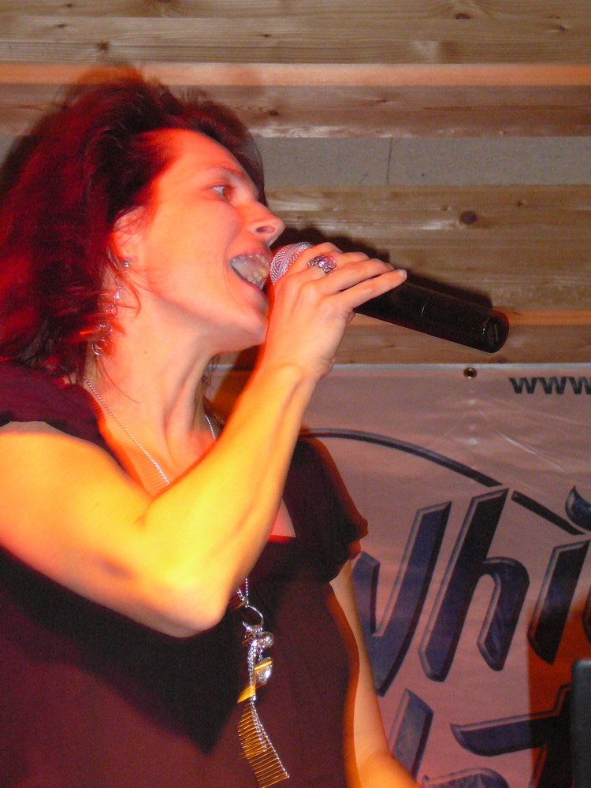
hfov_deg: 12.6
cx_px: 296
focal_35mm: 118
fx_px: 2686
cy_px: 394
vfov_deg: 16.7
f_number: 3.9
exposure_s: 1/30
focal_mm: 17.6
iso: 400
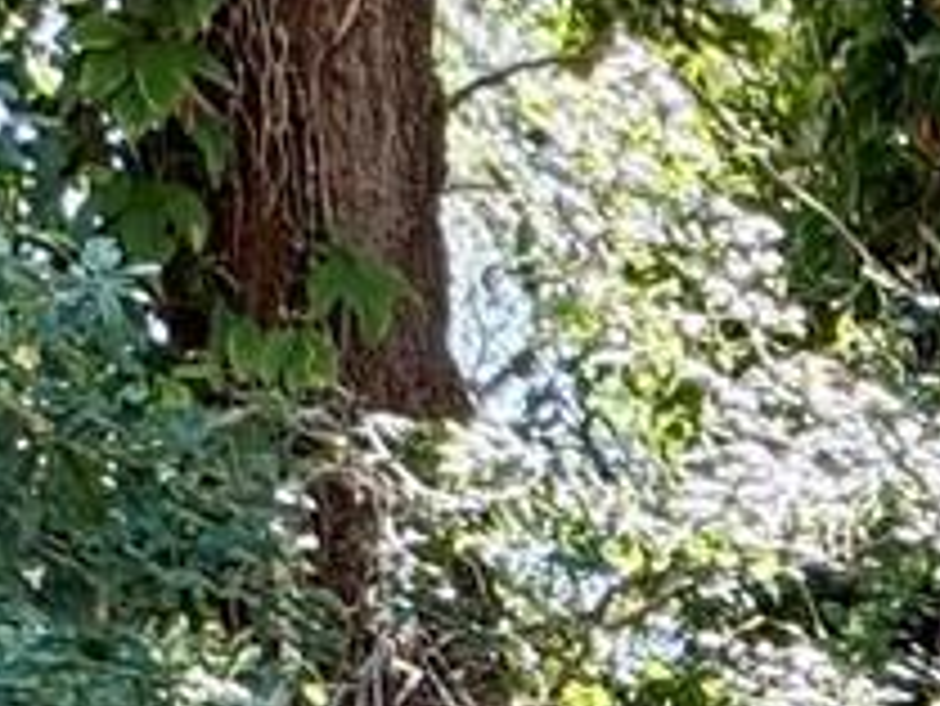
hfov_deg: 13.3
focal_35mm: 107
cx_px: 2285
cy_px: 2006
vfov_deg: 10.5
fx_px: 2907
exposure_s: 1/99
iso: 40
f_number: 2.2
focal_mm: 2.22
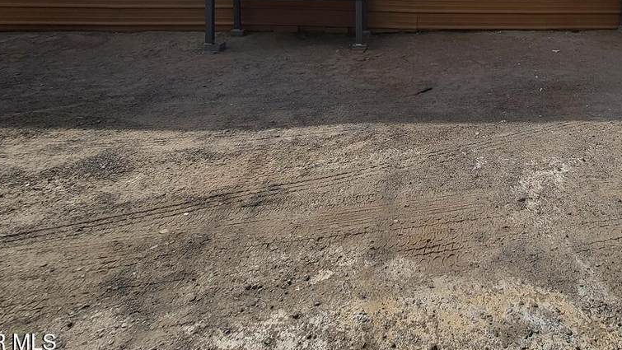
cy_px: -17
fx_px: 396
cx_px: 455
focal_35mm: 24
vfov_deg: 40.4
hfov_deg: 71.9
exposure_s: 1/2404
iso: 32
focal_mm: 1.74
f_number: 2.2
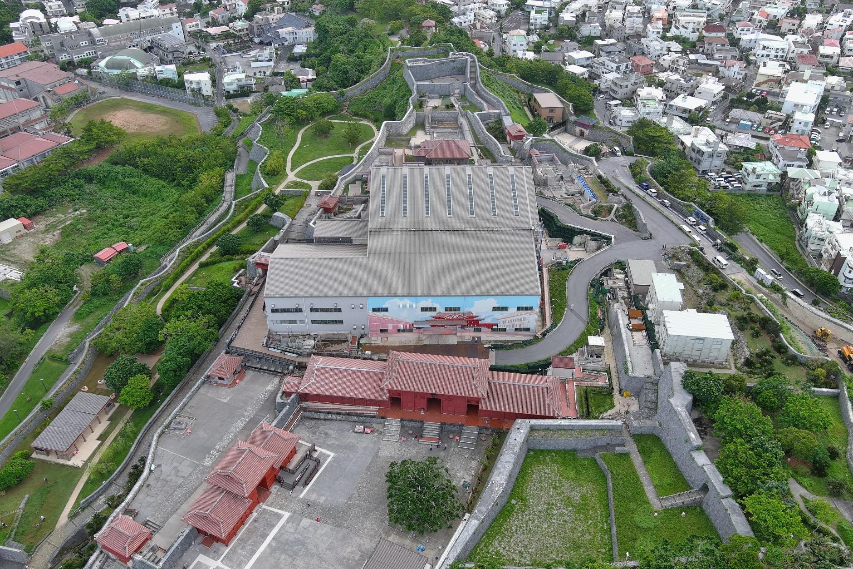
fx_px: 687
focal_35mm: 29
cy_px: 284
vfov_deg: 45.0
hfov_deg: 63.7
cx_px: 426
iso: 100
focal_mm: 10.57
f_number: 2.8
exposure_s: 1/240
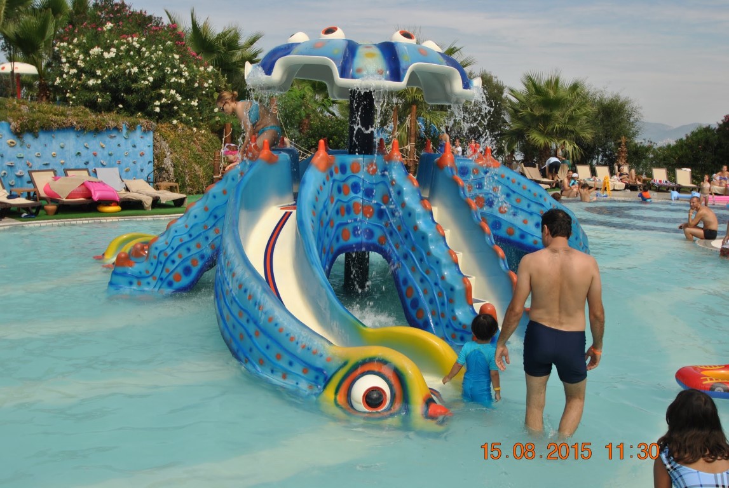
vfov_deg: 37.0
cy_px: 244
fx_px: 730
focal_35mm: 36
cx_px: 364
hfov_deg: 53.1
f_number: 8
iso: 100
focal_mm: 24
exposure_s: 1/250
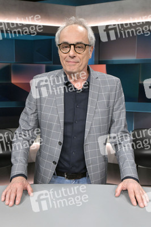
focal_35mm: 24
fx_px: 151
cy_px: 114
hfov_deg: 53.1
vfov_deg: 73.8
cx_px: 76
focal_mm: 24
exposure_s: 1/200
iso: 2000
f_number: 5.6
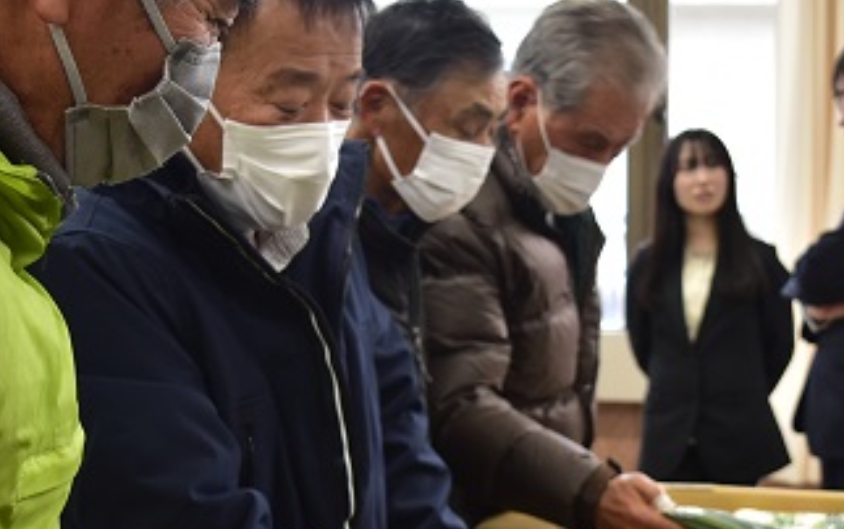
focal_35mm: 74
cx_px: 527
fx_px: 1704
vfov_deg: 17.6
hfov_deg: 27.7
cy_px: 377
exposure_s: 1/100
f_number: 4.5
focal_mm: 24
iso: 400
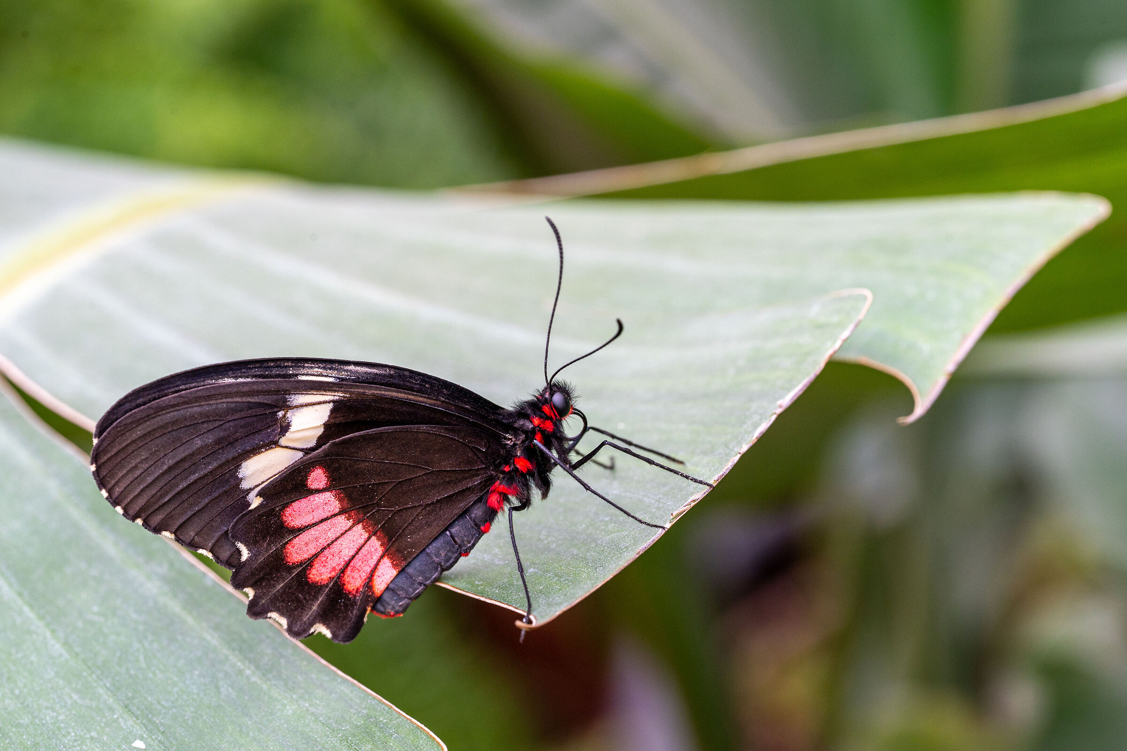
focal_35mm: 105
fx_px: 3287
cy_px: 376
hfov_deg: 19.5
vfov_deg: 13.0
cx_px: 564
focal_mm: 105
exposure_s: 1/80
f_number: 11
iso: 400
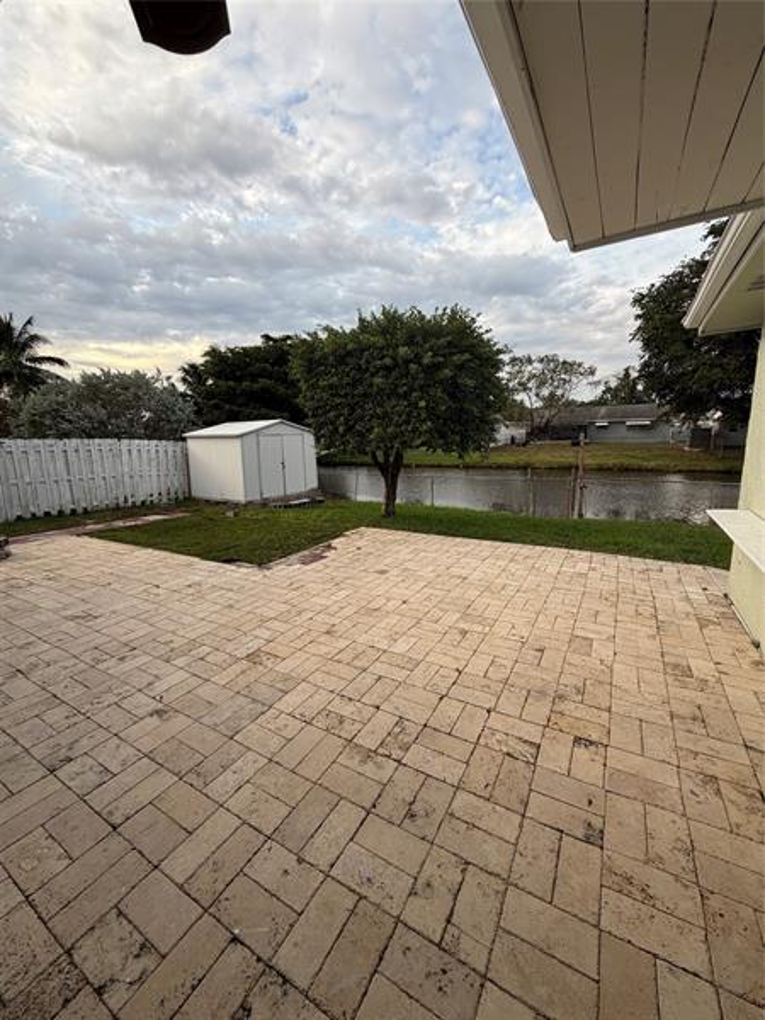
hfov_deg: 85.7
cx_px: 382
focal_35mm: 14
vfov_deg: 102.1
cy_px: 510
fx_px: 413
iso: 50
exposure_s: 1/265
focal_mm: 2.22
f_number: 2.2
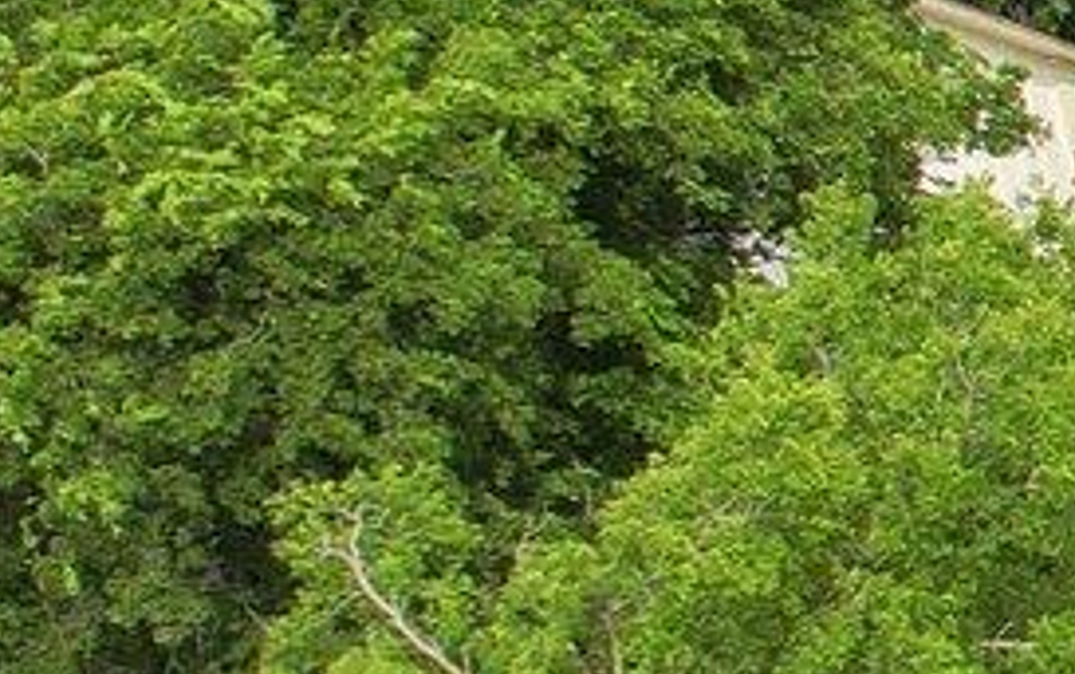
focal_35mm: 168
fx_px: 4925
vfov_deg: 7.8
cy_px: 365
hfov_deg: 8.9
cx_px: 3670
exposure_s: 1/1250
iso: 100
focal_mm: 8.4
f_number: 2.8
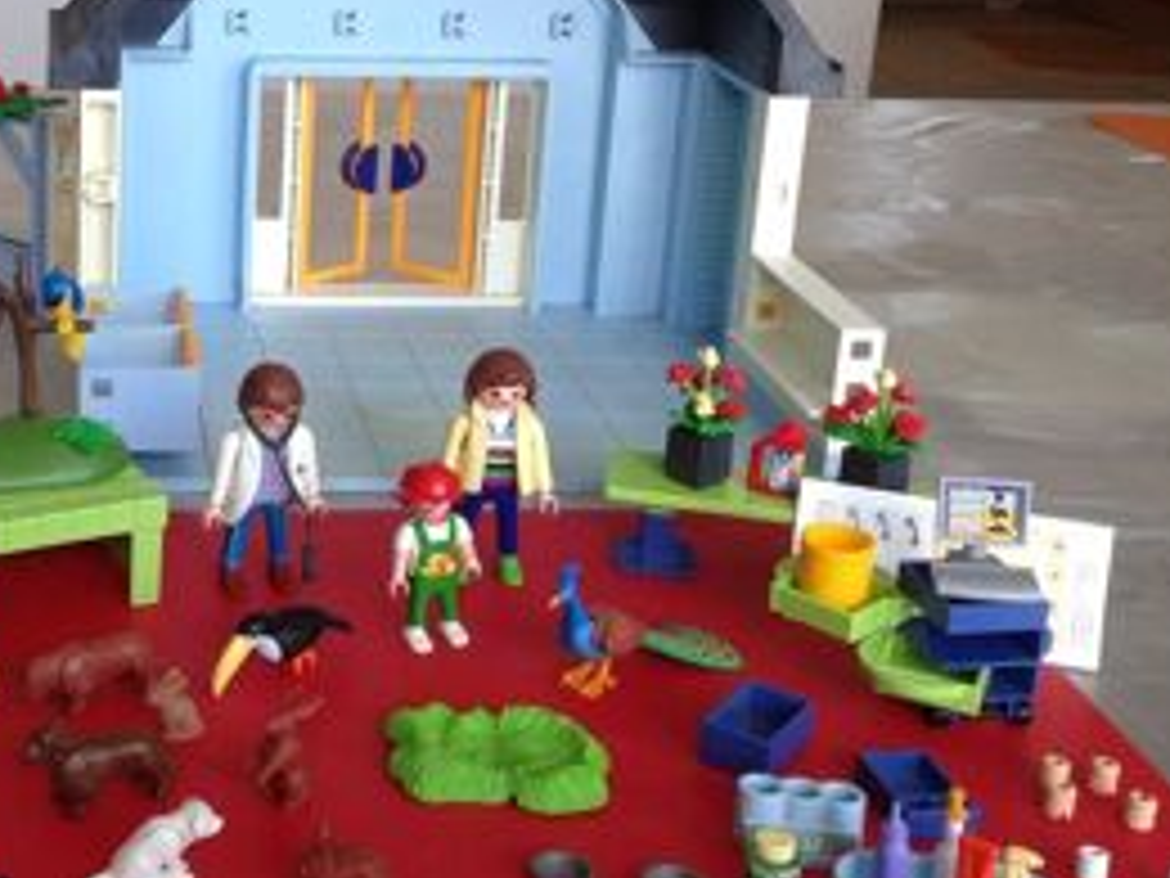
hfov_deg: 30.5
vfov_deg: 23.9
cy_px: 279
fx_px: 2062
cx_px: 158
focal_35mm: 61
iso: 80
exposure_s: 1/20
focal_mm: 4.12
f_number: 2.4
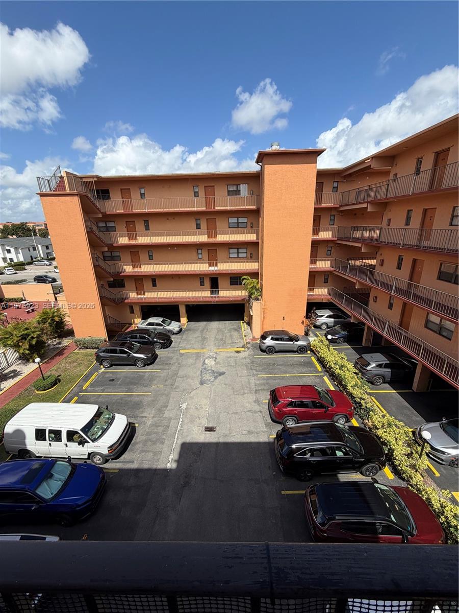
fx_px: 248
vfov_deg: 102.1
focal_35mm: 14
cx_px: 230
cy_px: 306
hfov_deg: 85.7
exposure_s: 1/853
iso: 20
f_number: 2.2
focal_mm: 2.22
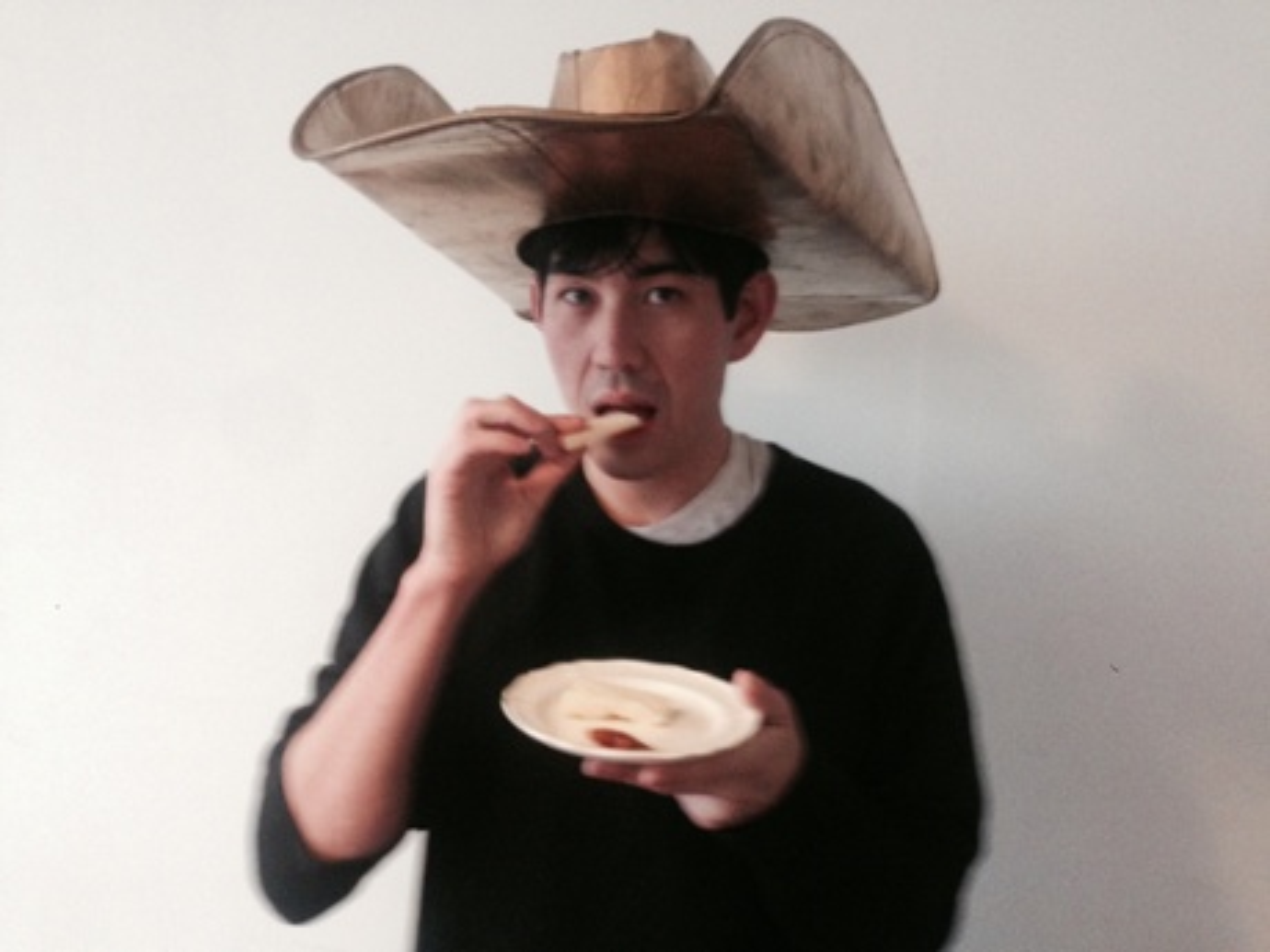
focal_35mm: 33
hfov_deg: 55.4
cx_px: 635
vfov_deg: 42.9
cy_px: 476
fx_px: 1211
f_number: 2.4
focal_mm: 4.12
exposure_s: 1/15
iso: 400
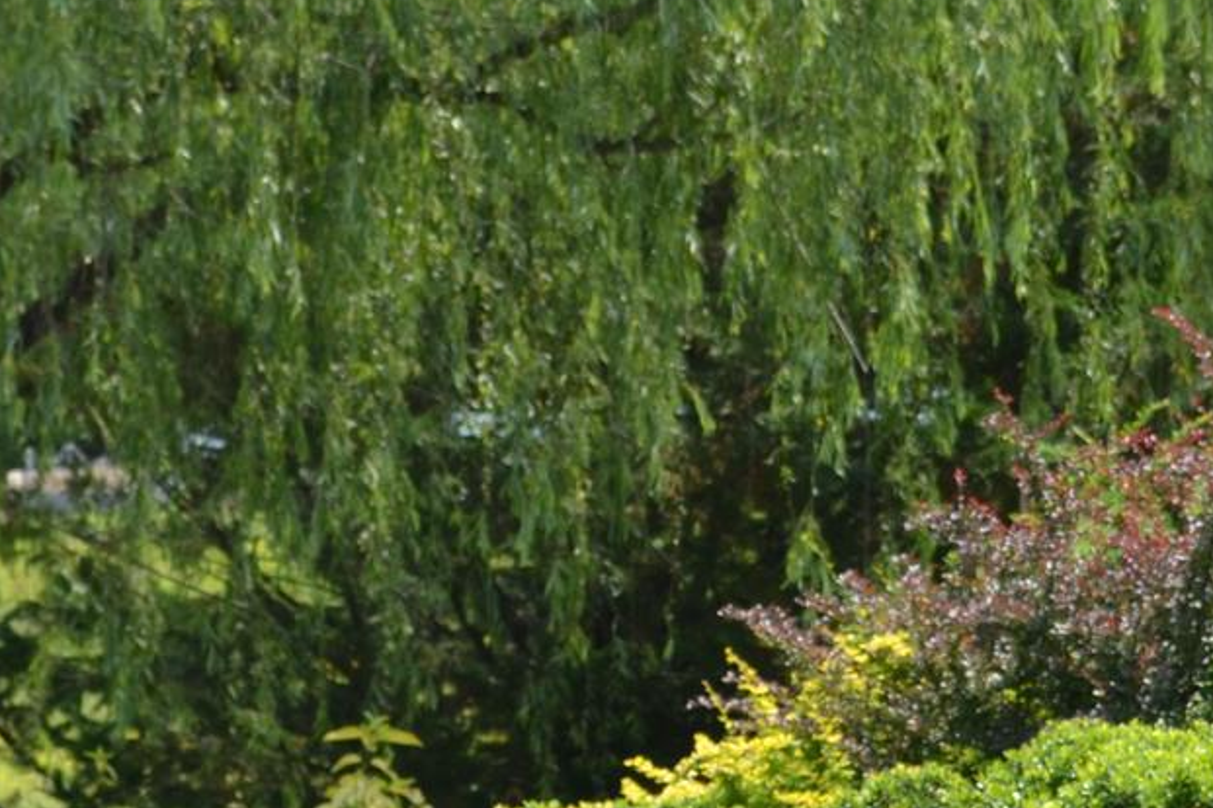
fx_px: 5997
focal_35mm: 178
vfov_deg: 7.7
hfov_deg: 11.5
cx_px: 701
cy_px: 458
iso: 100
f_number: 6.3
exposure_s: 1/160
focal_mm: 36
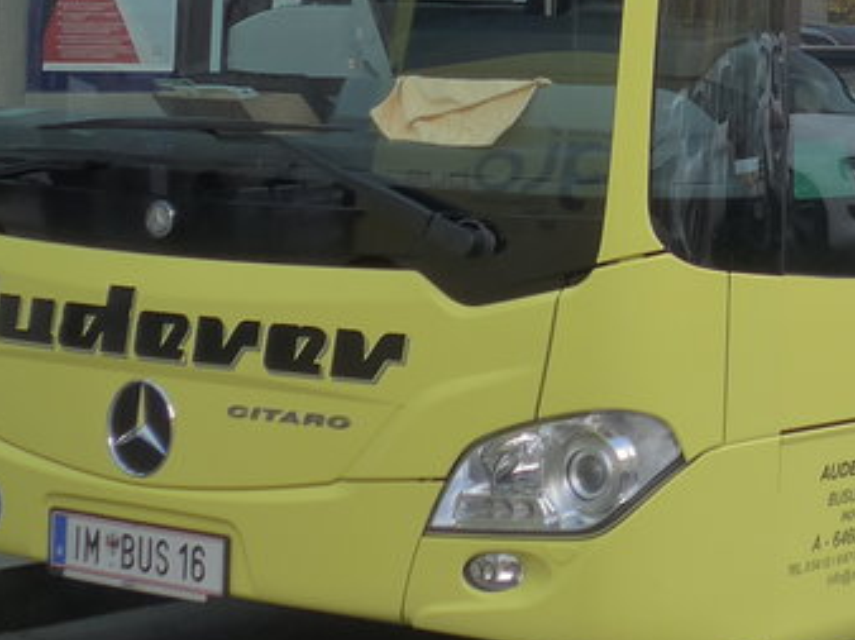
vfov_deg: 11.3
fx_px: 3159
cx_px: 976
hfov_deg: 15.0
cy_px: -190
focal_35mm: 128
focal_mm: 7.5
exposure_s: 1/640
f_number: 2.4
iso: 160
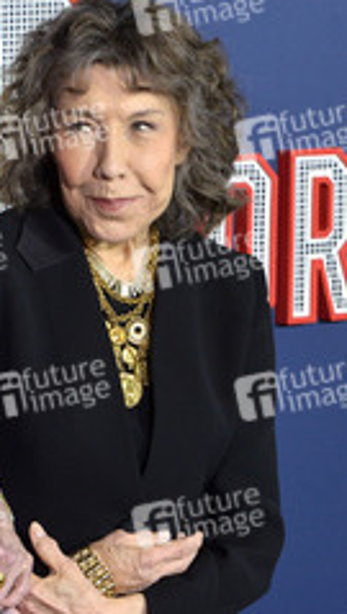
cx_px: -26
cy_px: 326
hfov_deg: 6.5
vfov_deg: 11.5
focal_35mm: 187
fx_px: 3049
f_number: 6.3
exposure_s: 1/320
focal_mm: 95
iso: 2000
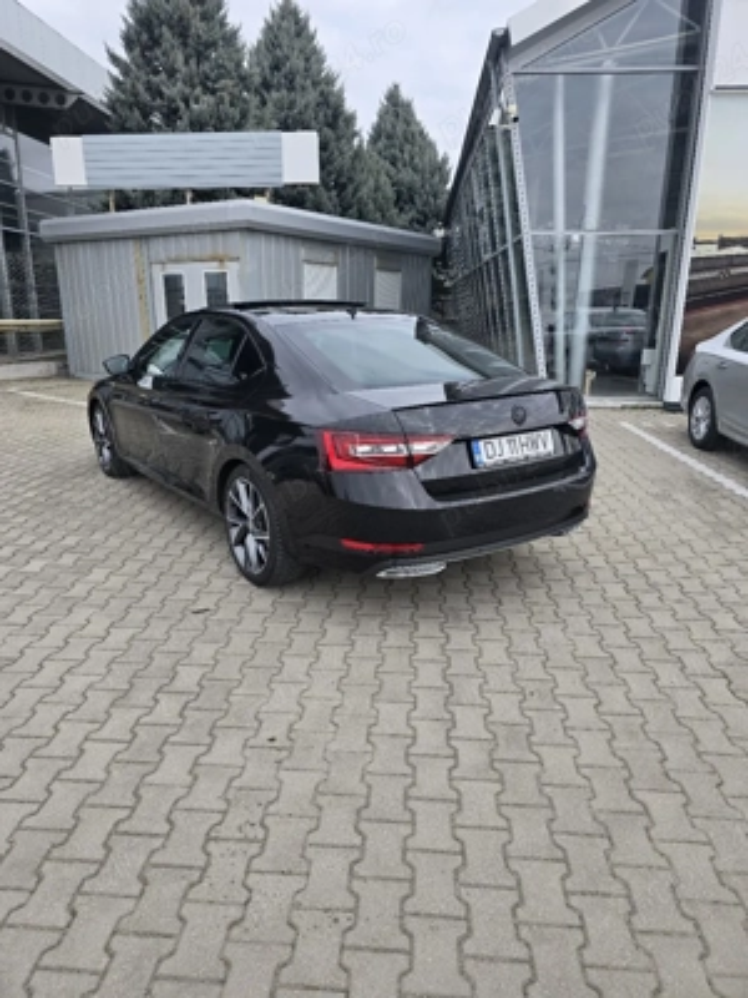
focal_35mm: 23
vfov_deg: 73.9
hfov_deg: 58.9
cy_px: 499
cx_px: 374
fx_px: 663
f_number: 1.7
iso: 12
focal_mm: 6.3
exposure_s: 1/238
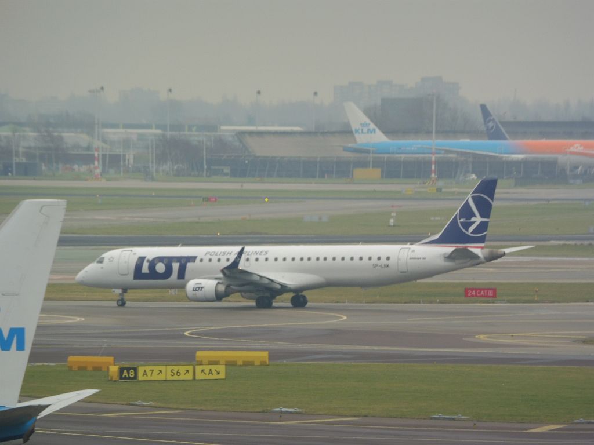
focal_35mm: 480
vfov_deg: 3.1
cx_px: 297
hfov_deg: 4.1
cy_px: 222
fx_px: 8237
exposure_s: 1/125
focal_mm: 86
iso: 125
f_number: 6.4
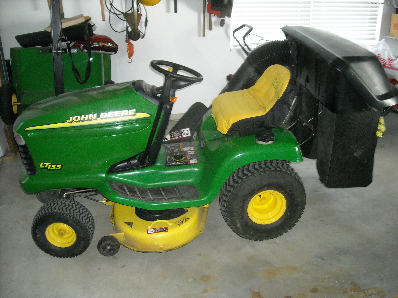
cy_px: 149
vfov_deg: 40.7
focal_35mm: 35
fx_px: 402
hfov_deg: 52.6
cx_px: 199
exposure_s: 1/60
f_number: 2.8
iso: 400
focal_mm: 5.7
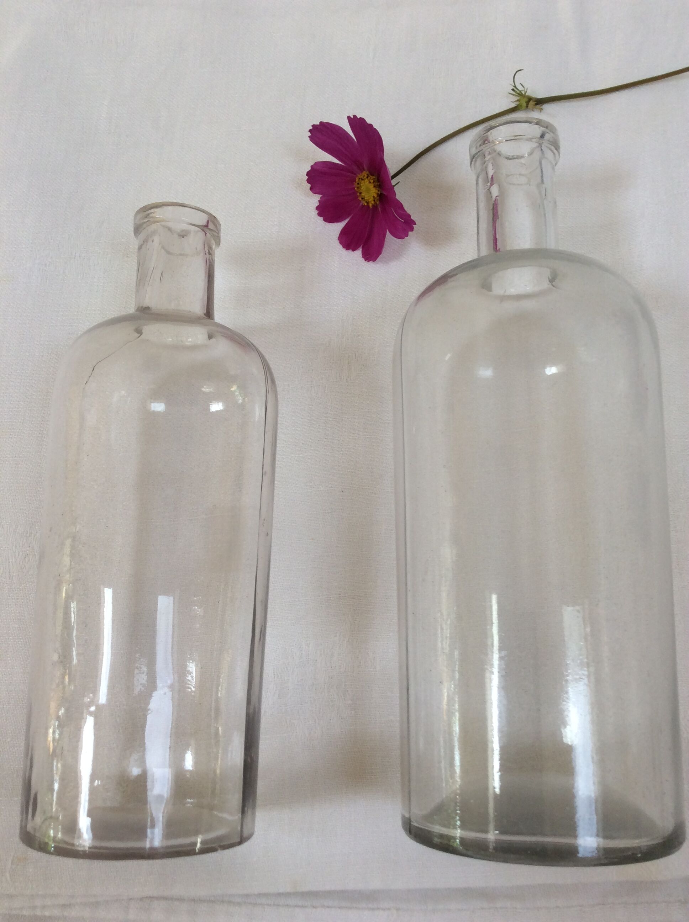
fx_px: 851
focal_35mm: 32
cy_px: 461
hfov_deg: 44.1
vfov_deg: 56.9
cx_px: 344
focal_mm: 3.3
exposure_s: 1/107
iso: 32
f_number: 2.4
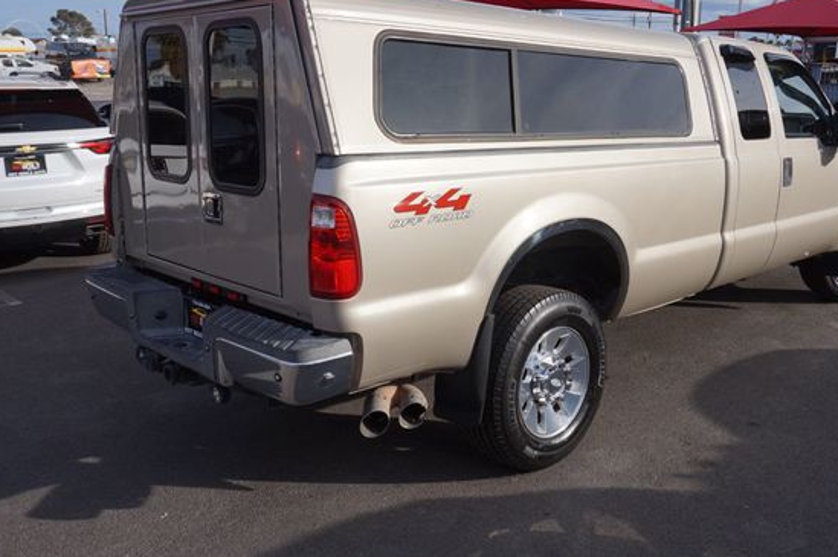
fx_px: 814
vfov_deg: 37.7
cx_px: 482
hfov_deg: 54.3
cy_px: 237
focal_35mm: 35
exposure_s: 1/160
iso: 100
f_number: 11
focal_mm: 20
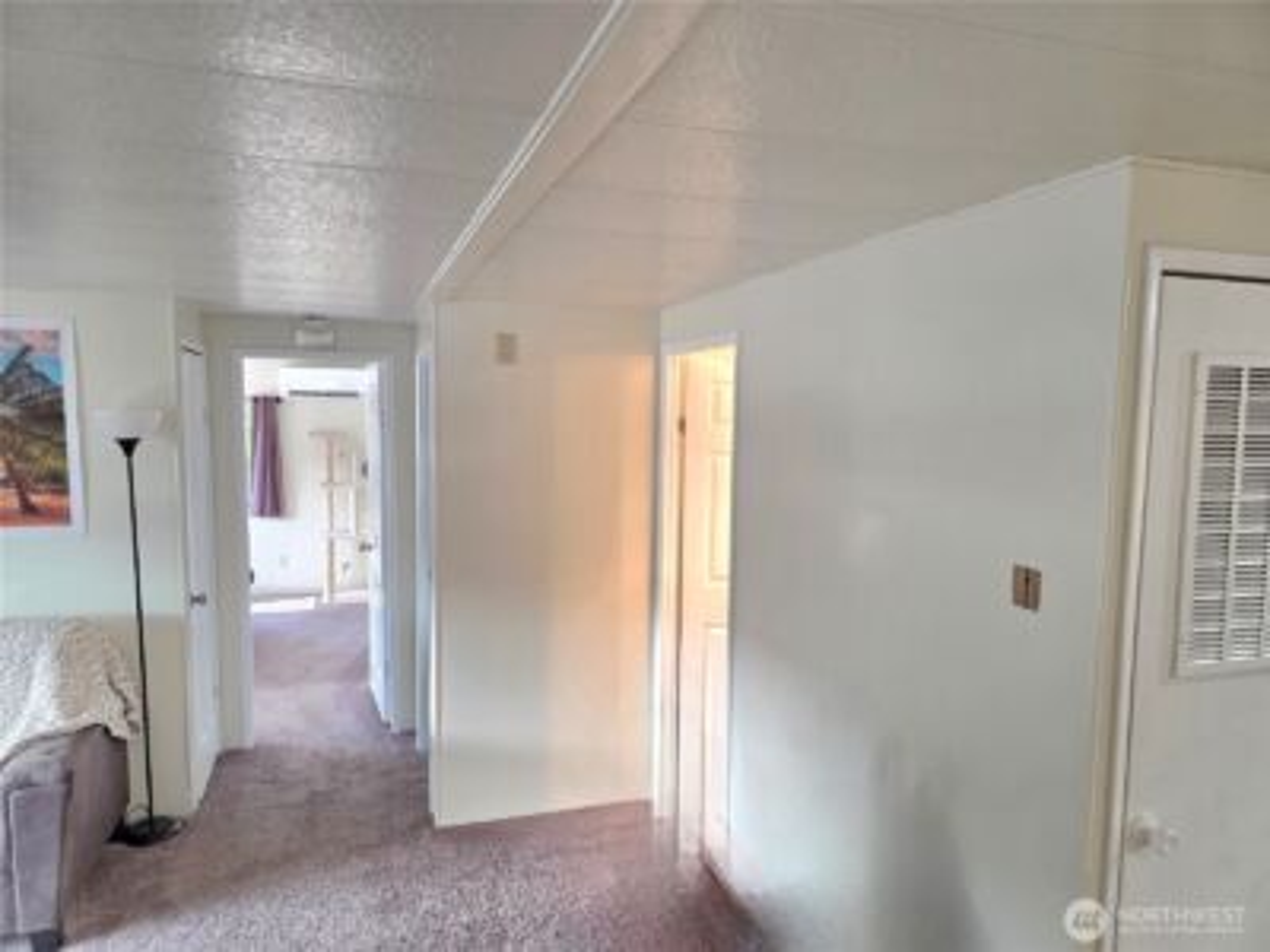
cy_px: 476
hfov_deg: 73.9
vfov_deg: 58.9
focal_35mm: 23
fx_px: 844
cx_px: 635
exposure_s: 1/120
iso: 160
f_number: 1.7
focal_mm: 6.3
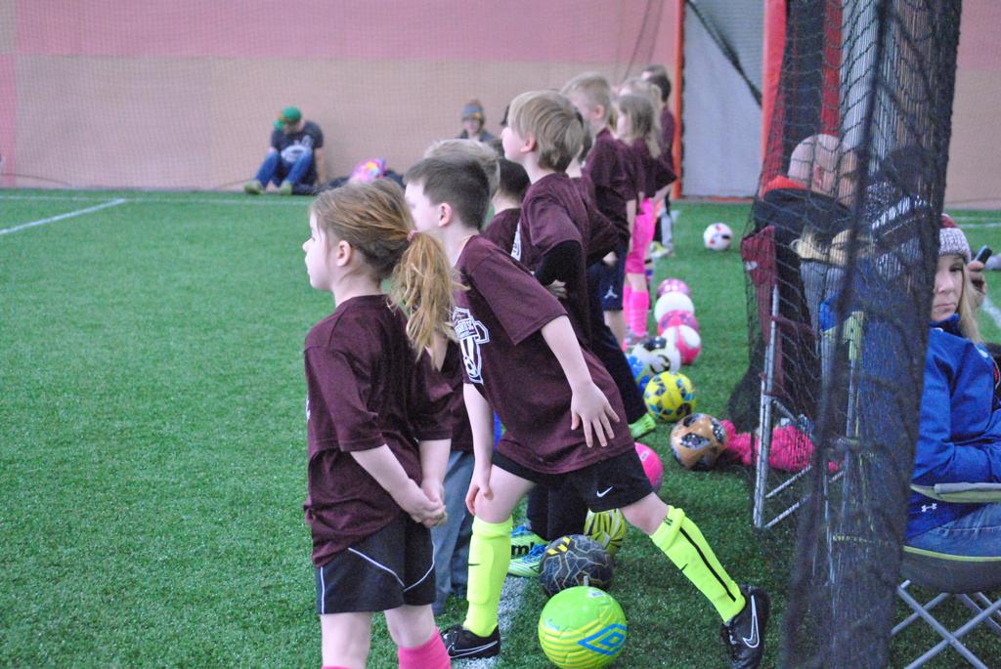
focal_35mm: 82
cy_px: 334
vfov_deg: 16.6
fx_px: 2296
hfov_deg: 24.6
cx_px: 500
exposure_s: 1/100
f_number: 5
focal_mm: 55
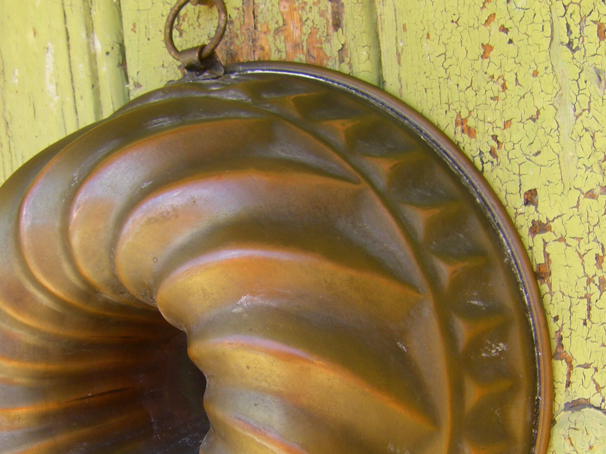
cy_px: 331
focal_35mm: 68
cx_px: 285
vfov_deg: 21.5
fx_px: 1190
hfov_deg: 28.6
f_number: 3.5
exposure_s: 1/160
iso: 64
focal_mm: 6.3
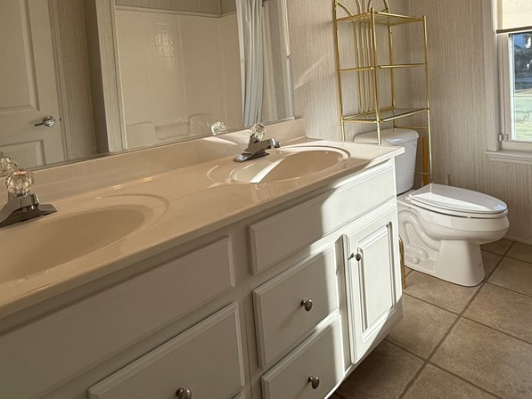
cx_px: 302
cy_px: 96
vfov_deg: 54.0
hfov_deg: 71.2
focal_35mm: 24
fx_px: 369
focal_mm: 2.22
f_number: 2.2
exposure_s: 1/430
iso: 50
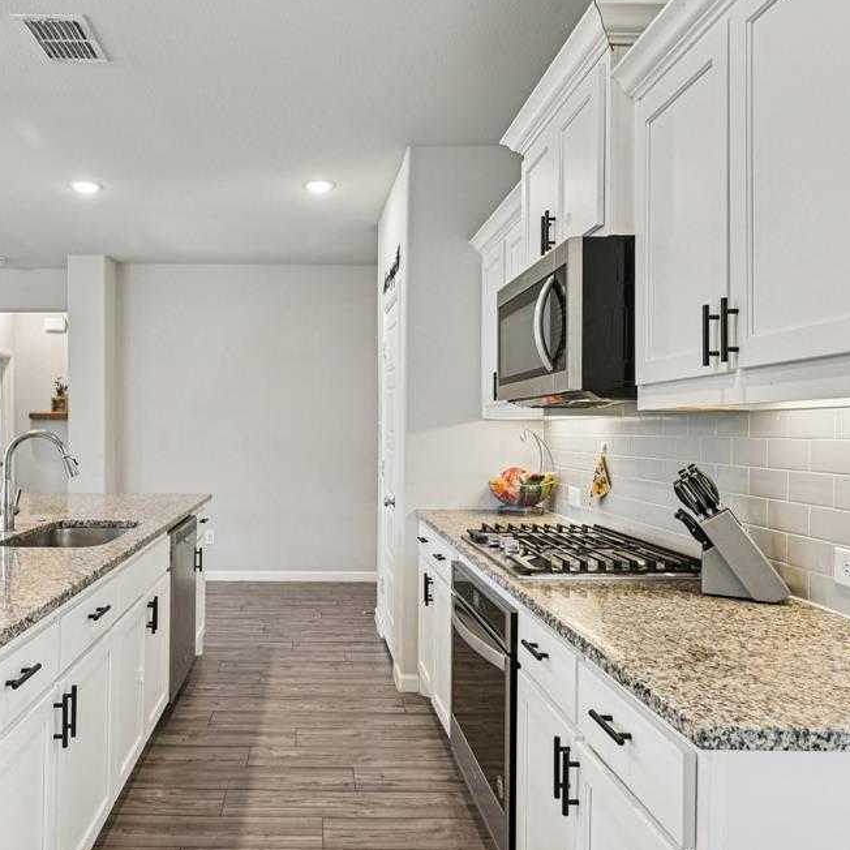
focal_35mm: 25
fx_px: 685
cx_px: 301
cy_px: 416
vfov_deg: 63.6
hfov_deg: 62.4
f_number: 8
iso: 400
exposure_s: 1/20
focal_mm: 18.5
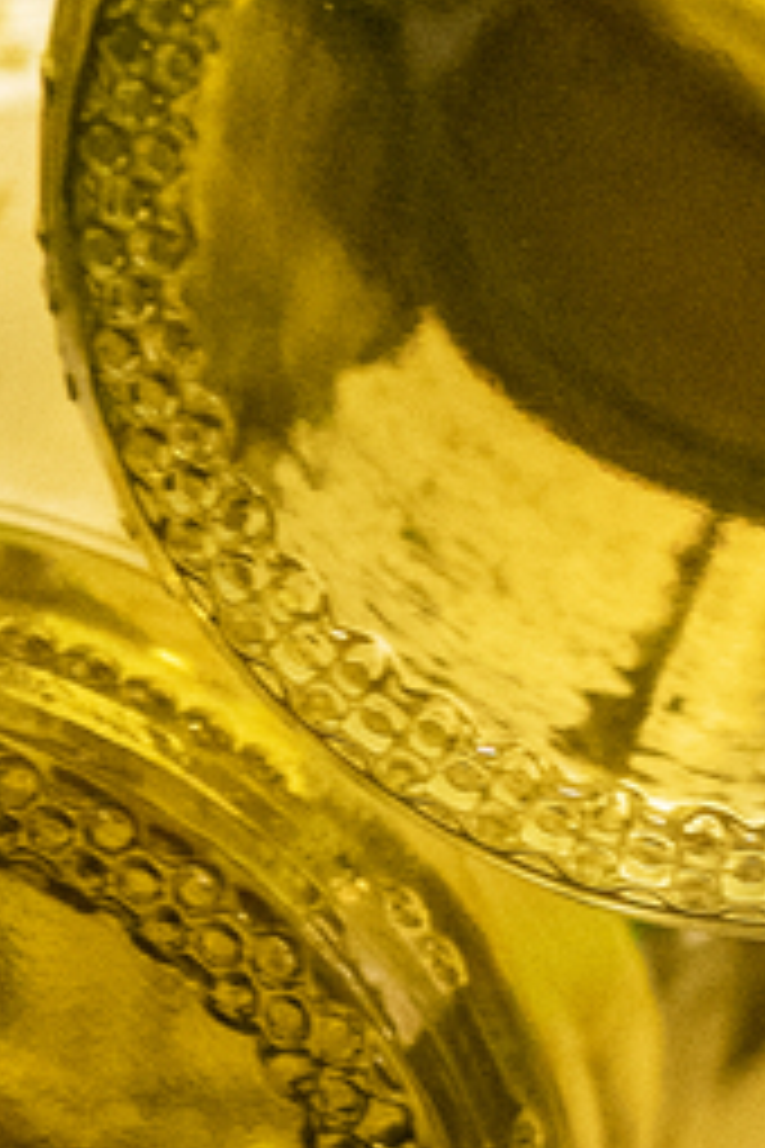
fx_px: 15777
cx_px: 2196
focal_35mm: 495
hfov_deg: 2.7
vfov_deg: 4.2
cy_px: 756
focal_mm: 56
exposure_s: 1/60
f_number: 2.8
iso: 1600
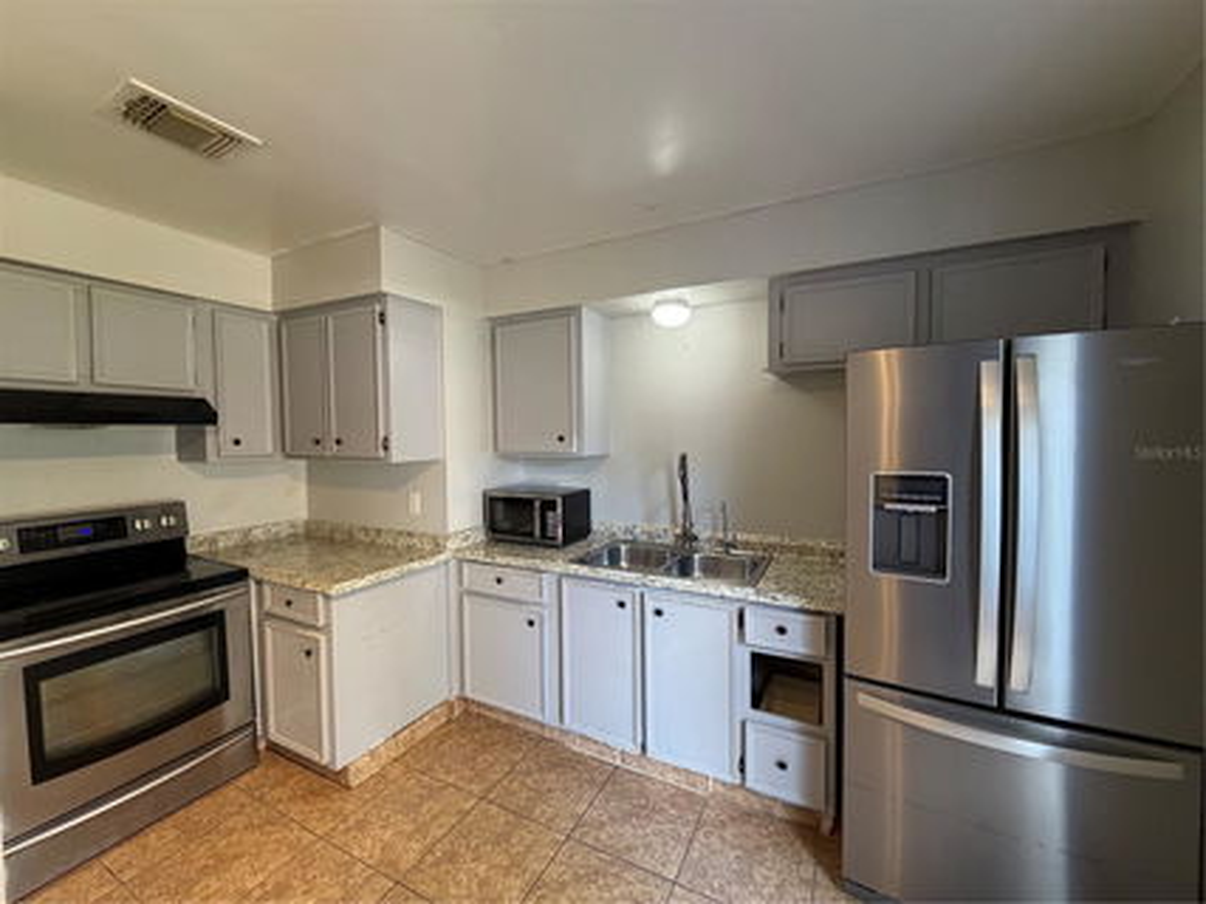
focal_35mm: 14
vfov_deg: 85.6
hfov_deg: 102.1
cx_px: 603
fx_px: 488
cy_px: 452
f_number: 2.2
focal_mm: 2.22
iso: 320
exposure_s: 1/60
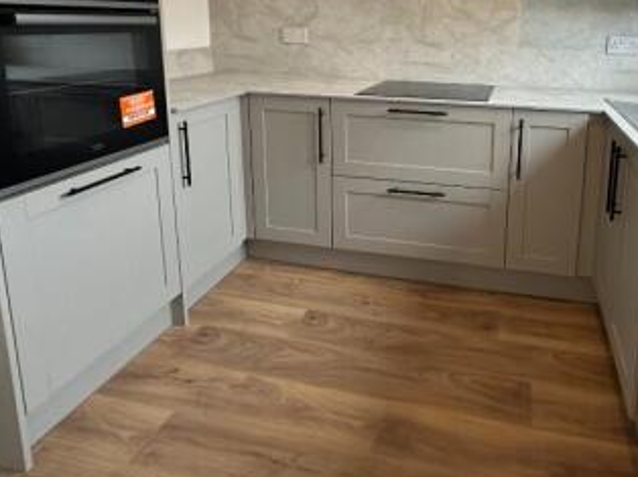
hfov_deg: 65.6
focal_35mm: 26
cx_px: 426
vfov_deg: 50.2
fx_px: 479
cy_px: 103
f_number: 2.2
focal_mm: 2.22
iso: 320
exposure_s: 1/69
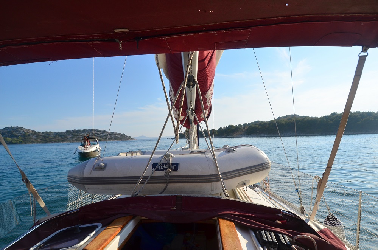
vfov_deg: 67.1
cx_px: 189
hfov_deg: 90.1
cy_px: 125
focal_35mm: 18
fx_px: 189
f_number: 5.6
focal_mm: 12
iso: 400
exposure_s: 1/3200
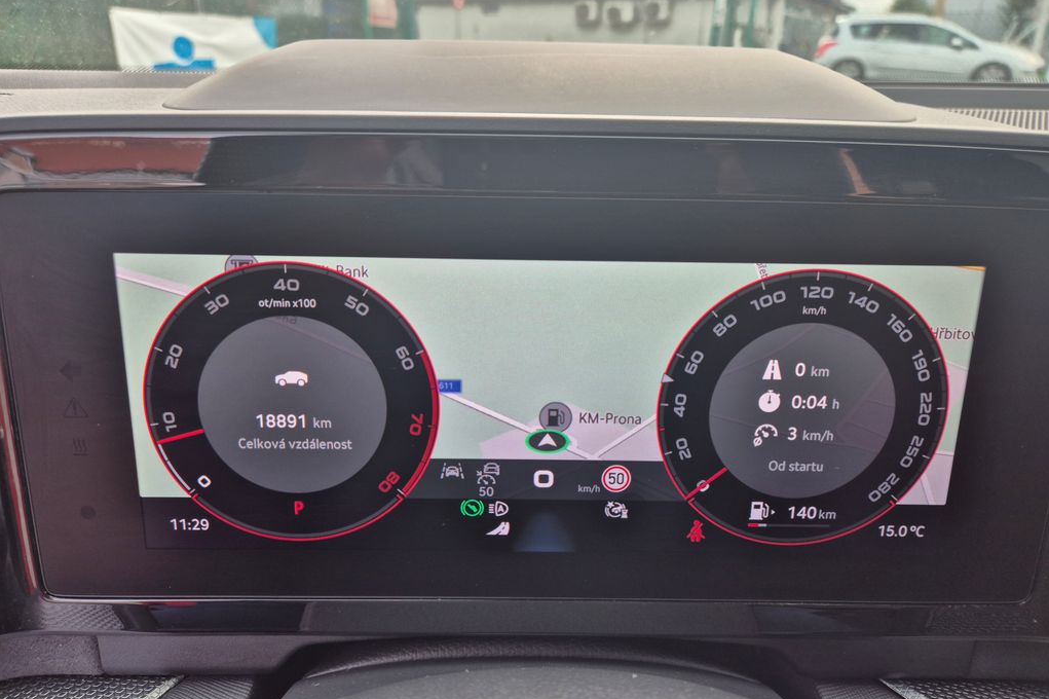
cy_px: 325
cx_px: 525
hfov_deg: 73.8
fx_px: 699
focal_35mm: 24
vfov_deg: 53.1
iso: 25
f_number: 1.8
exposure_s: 1/243
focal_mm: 5.4
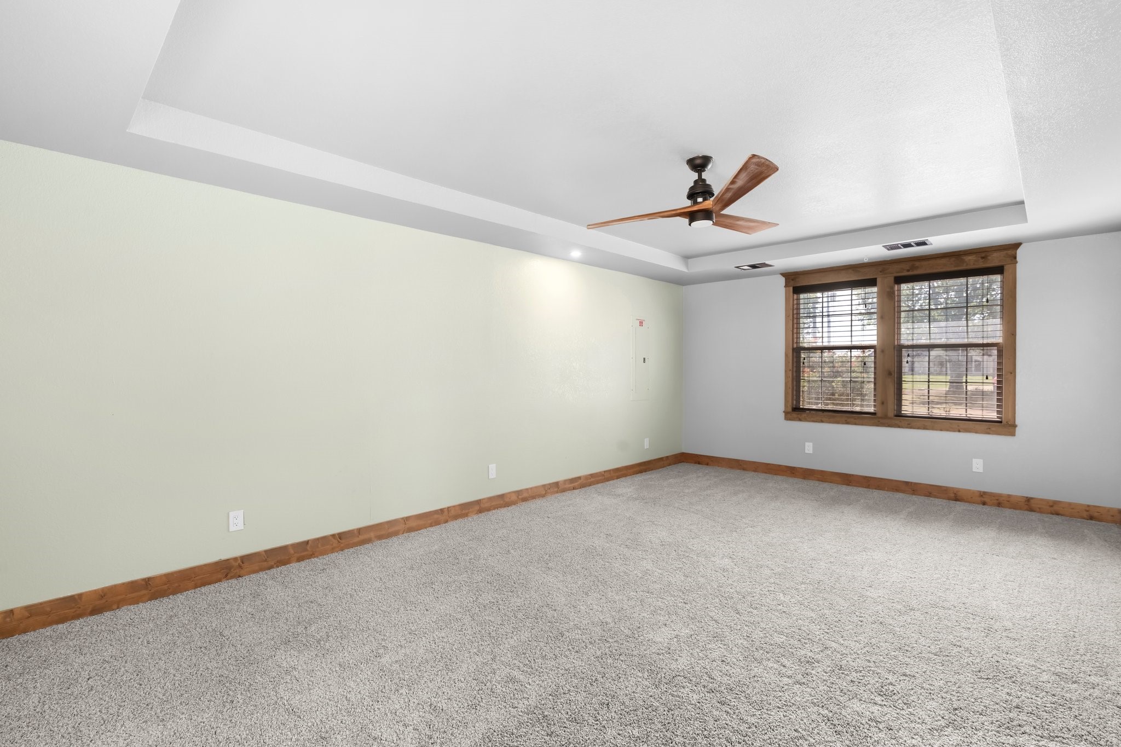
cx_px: 560
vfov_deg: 73.7
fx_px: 498
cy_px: 374
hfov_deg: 96.7
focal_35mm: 16
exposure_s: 1/2
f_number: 8
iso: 800
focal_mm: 16
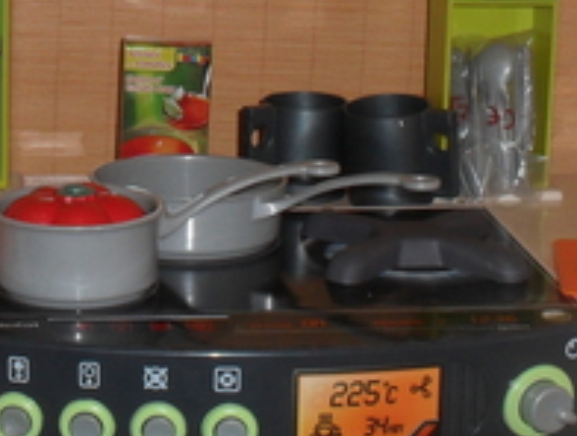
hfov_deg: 20.0
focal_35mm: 98
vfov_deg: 14.9
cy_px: -4
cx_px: 230
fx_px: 1638
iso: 200
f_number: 3.2
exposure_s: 1/45
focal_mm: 6.3
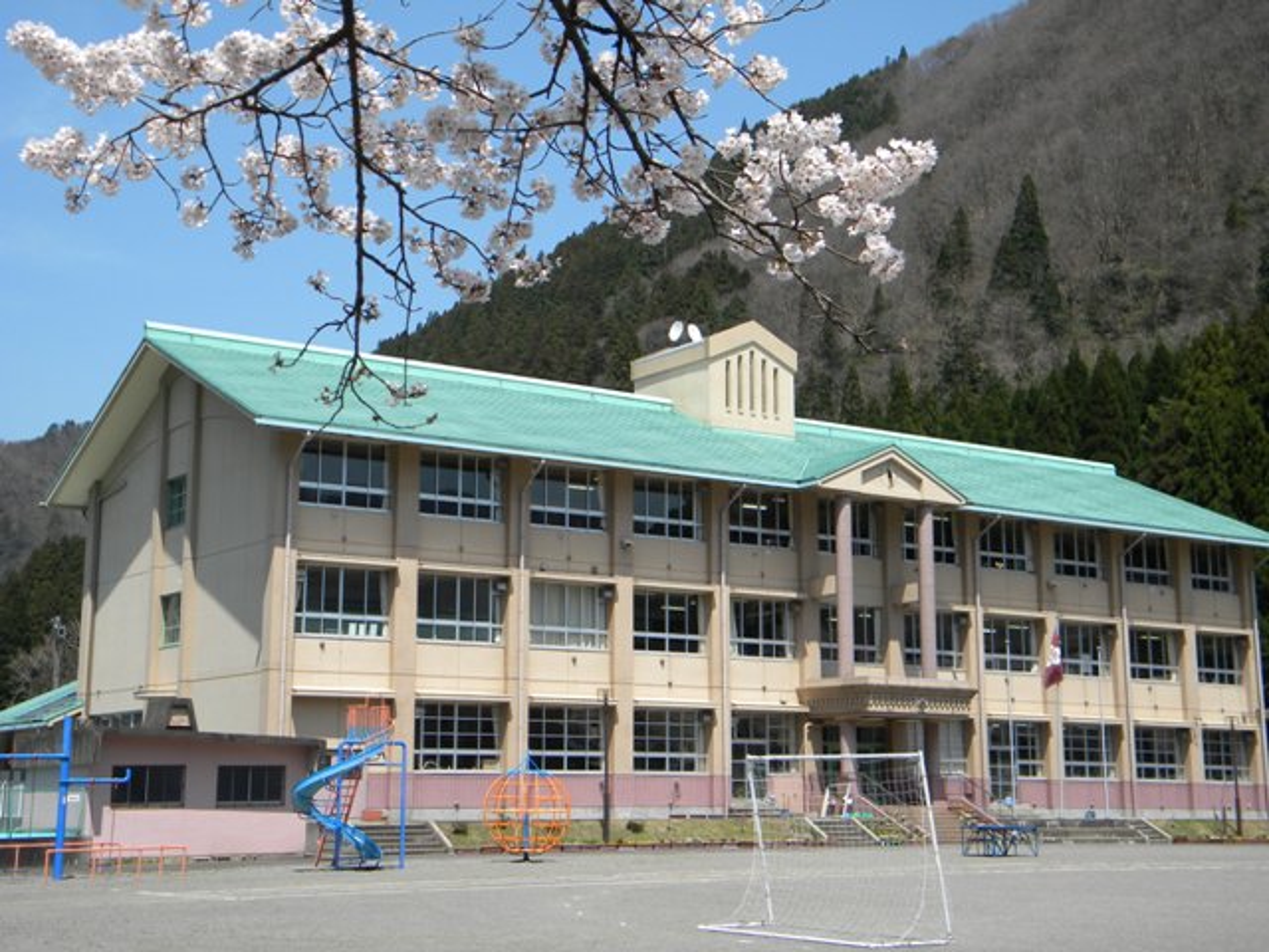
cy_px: 476
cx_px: 634
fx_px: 1723
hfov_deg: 40.4
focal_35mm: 47
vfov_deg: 30.9
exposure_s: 1/683
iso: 80
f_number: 3.9
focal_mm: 8.6
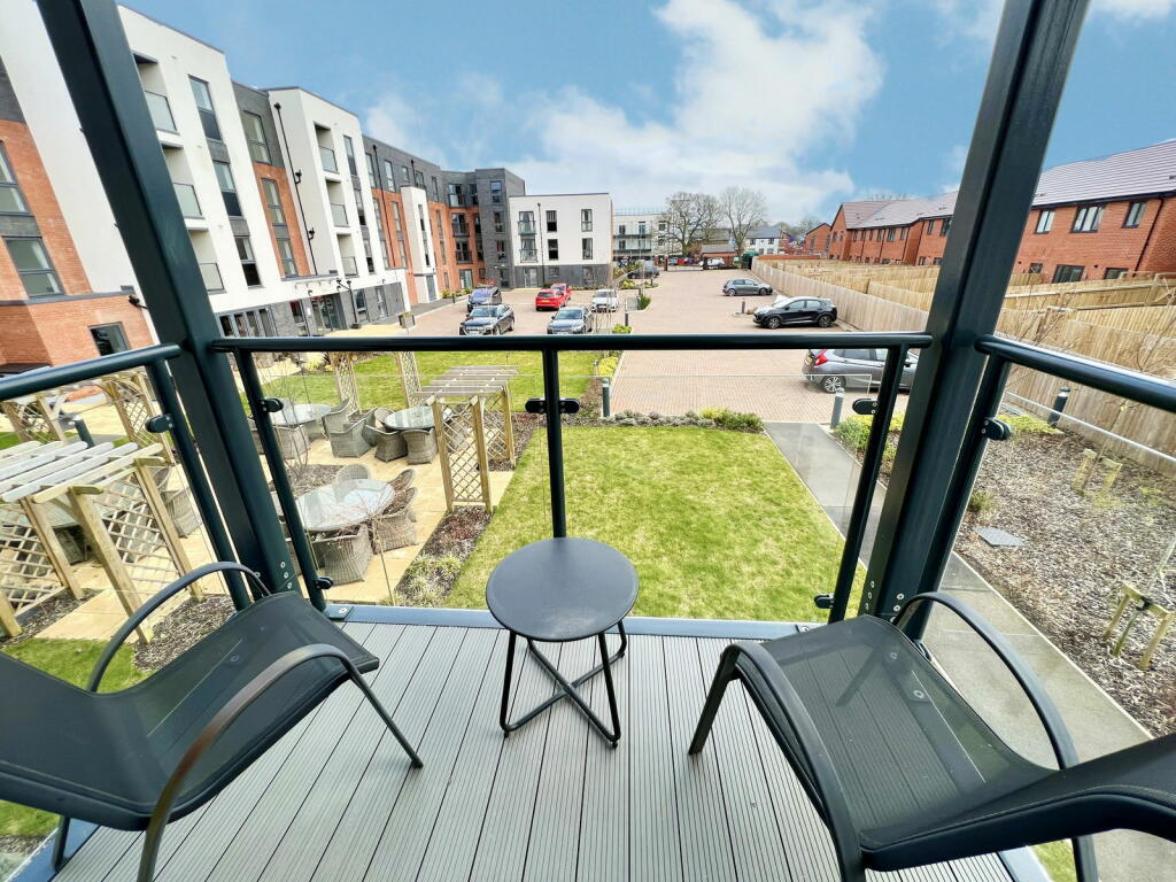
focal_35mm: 13
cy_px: 441
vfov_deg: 89.9
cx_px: 588
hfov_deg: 106.2
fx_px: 442
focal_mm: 1.57
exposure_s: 1/292
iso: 32
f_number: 1.8
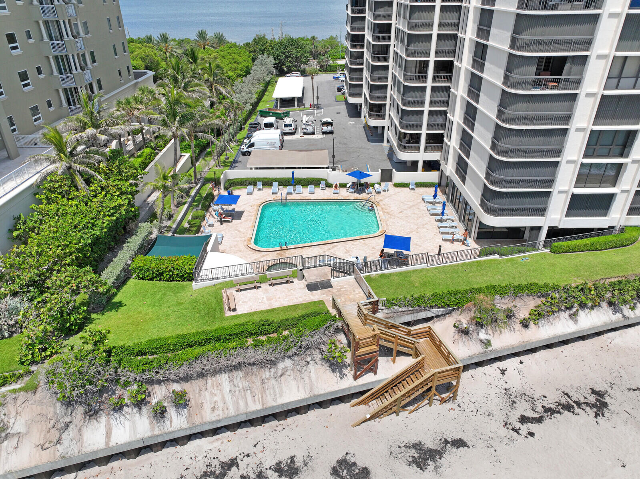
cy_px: 240
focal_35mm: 24
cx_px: 320
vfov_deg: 56.8
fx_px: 444
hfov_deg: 71.6
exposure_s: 1/2000
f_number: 2.8
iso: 100
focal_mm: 12.29
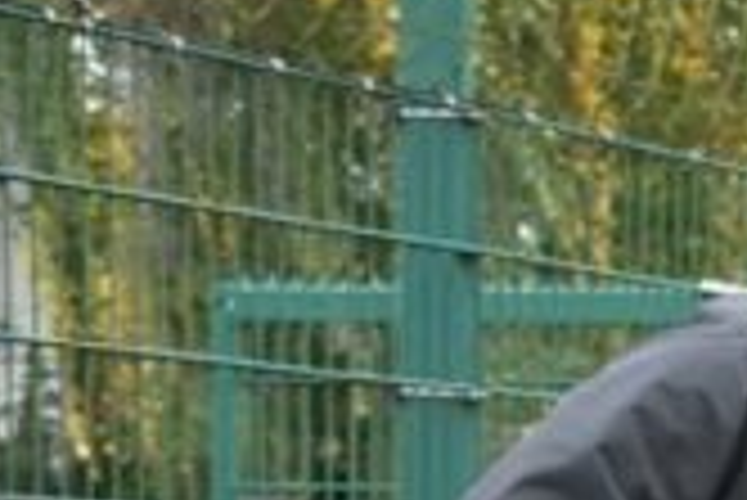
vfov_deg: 5.8
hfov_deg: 7.7
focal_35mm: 234
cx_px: 2250
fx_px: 4860
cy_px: 892
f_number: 5
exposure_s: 1/1250
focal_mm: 38
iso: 6400
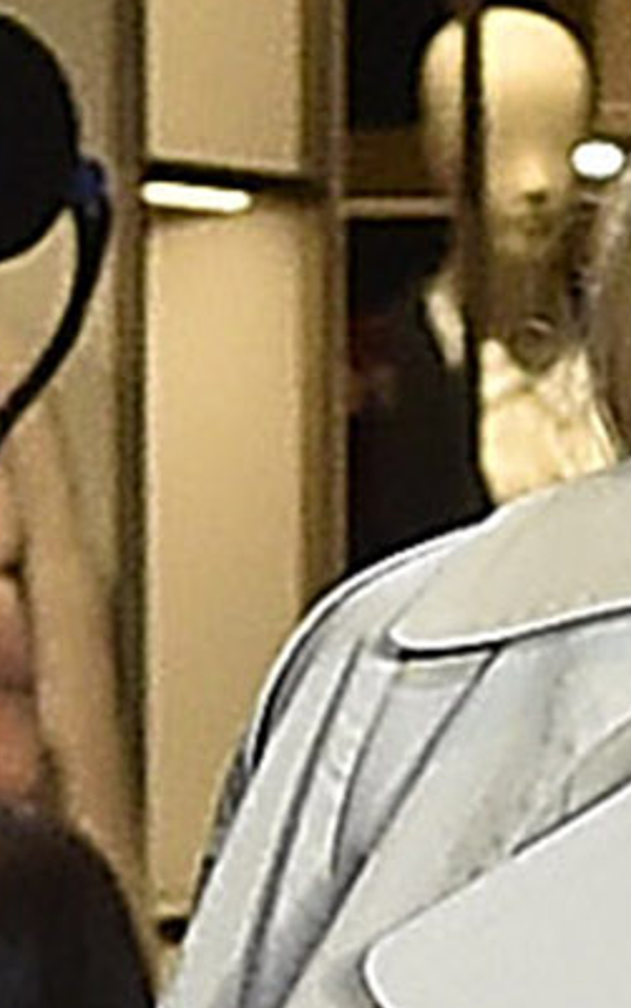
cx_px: 944
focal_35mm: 442
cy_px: 2720
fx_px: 12149
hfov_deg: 3.0
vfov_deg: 4.6
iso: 2000
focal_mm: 58
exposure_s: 1/500
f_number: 5
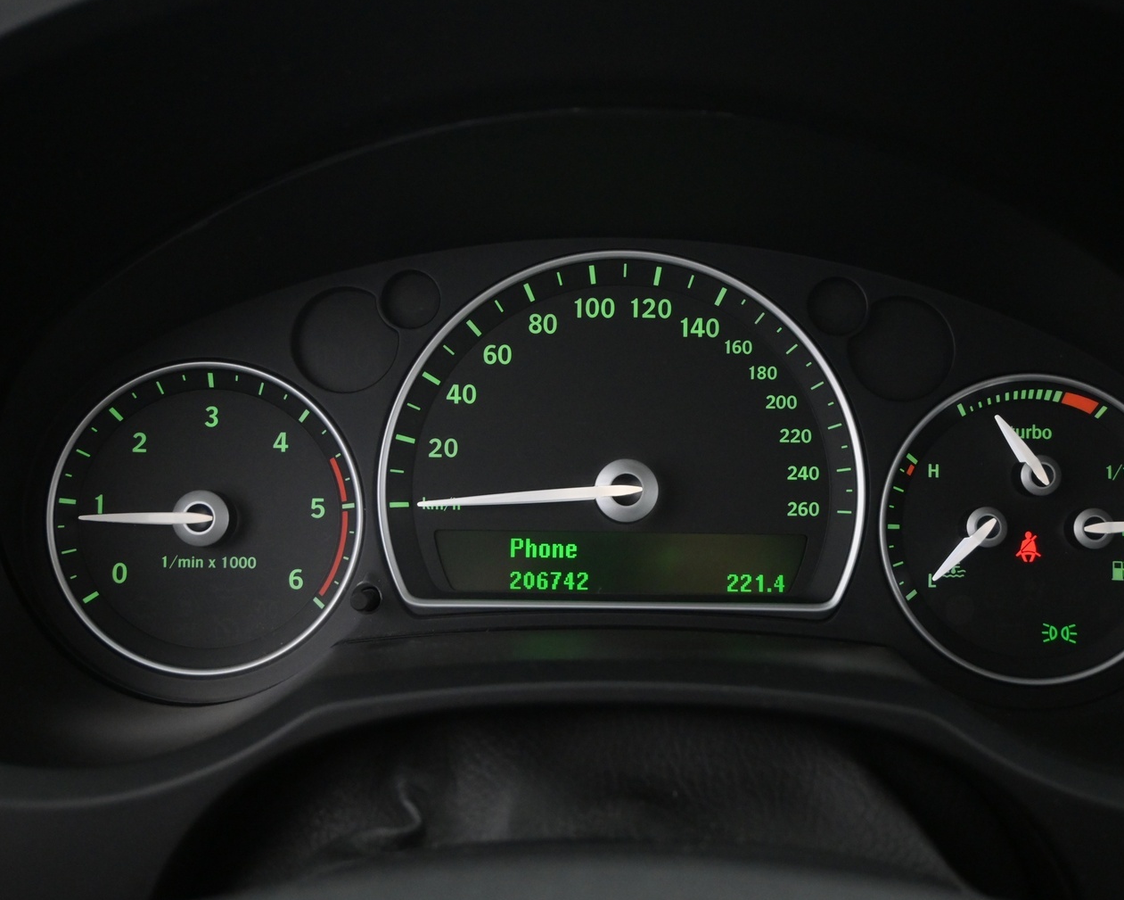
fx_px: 1384
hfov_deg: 44.2
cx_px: 608
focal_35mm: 42
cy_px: 477
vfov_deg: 36.0
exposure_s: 1/50
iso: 2500
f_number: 4.2
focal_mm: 23
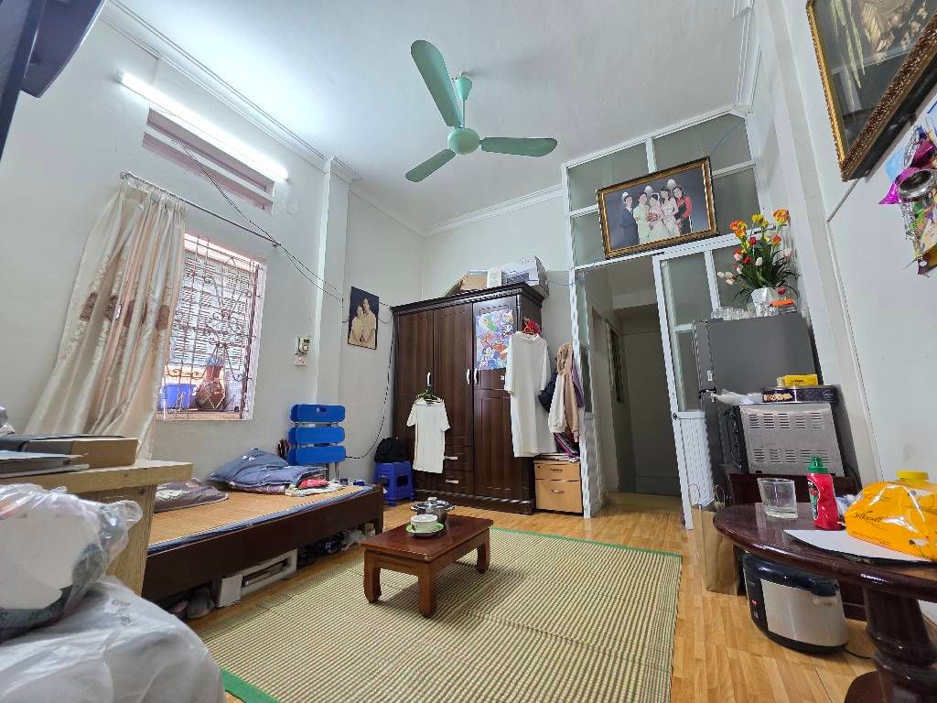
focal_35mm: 13
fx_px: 352
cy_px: 352
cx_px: 468
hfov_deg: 106.2
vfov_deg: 89.9
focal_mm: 2.2
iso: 400
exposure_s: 1/50.3
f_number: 1.9
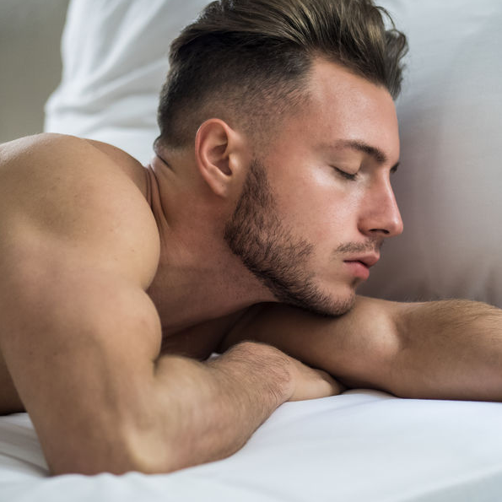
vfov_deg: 17.1
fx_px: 1674
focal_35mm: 102
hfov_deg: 17.1
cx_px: 262
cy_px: 250
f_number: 1.7
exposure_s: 1/20
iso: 400
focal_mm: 43
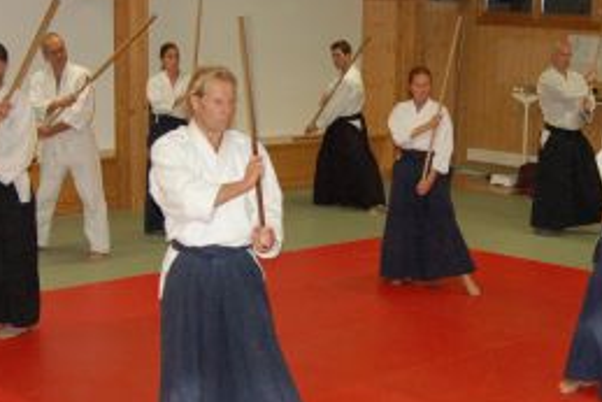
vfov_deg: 18.4
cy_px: 251
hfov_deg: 27.2
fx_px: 1238
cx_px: 393
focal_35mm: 74
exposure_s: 1/60
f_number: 5
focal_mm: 20
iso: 1600
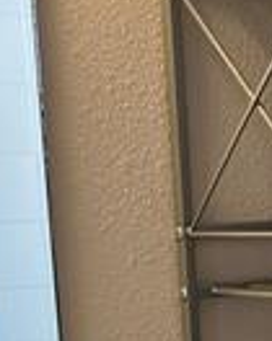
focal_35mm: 148
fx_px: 1494
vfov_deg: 11.9
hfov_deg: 10.3
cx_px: 306
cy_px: 643
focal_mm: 5.7
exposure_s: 1/120
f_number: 1.5
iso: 125
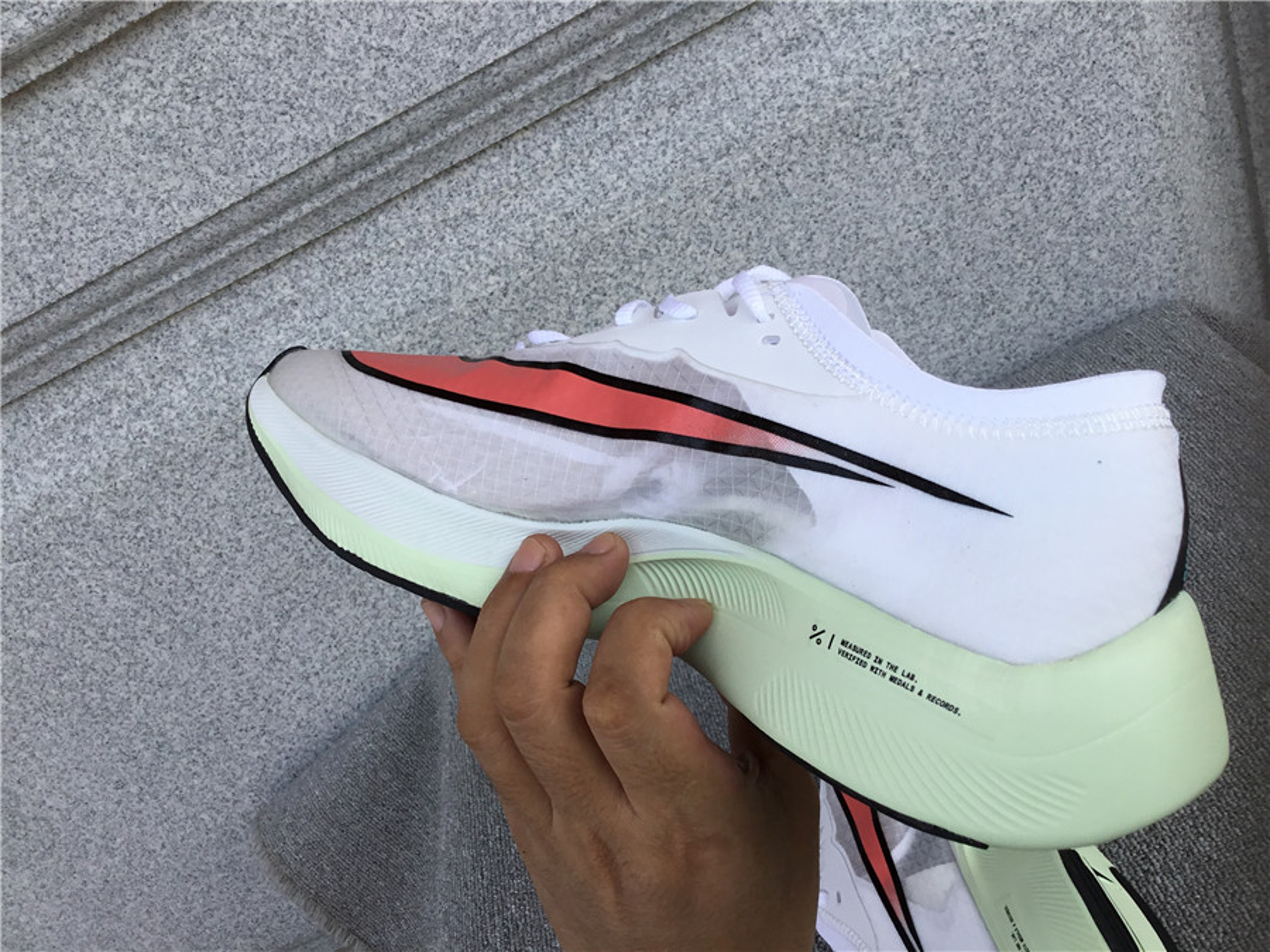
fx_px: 1137
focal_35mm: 31
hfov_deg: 58.4
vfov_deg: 45.4
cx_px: 635
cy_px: 476
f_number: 2.4
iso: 25
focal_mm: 3.3
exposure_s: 1/586
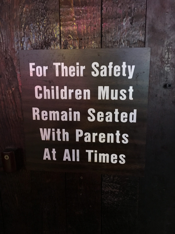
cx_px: 88
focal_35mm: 29
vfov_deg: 61.7
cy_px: 117
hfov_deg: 48.2
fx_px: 195
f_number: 2.2
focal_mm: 4.15
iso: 100
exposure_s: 1/4
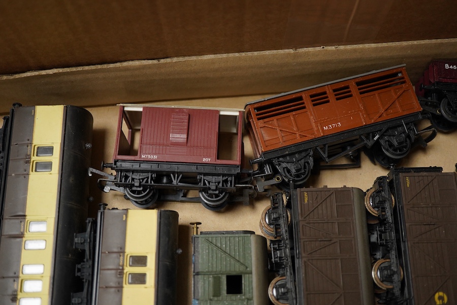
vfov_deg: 29.9
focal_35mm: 45
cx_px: 228
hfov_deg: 43.6
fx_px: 571
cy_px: 152
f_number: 3.5
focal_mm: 30
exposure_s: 1/160
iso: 1250
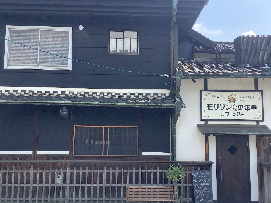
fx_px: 297
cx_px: 139
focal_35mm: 38
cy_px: 115
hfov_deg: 49.0
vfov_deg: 37.7
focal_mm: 3.3
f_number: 2.4
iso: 25
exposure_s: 1/301
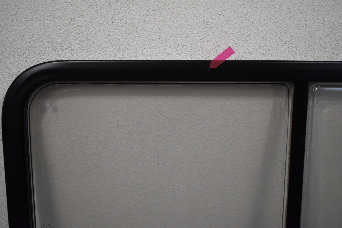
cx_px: 171
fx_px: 399
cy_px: 114
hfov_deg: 46.4
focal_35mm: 42
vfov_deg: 31.9
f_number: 4.2
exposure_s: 1/250
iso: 560
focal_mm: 28
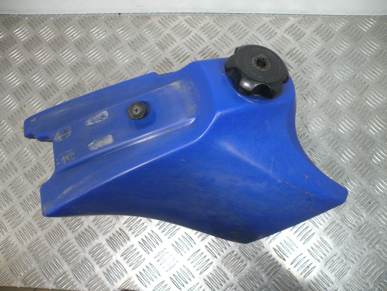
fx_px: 302
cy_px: 146
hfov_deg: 65.3
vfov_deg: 51.4
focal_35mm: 27
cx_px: 194
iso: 70
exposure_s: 1/72
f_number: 2.8
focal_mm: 4.7
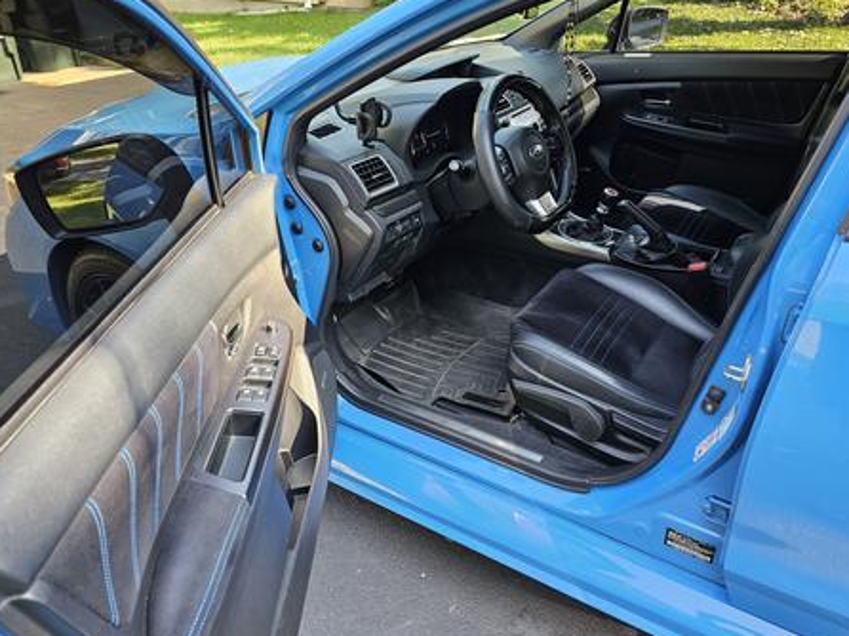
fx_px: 637
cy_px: 289
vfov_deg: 52.9
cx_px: 472
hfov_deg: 67.1
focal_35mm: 26
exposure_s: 1/207
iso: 160
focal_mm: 6.3
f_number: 1.7
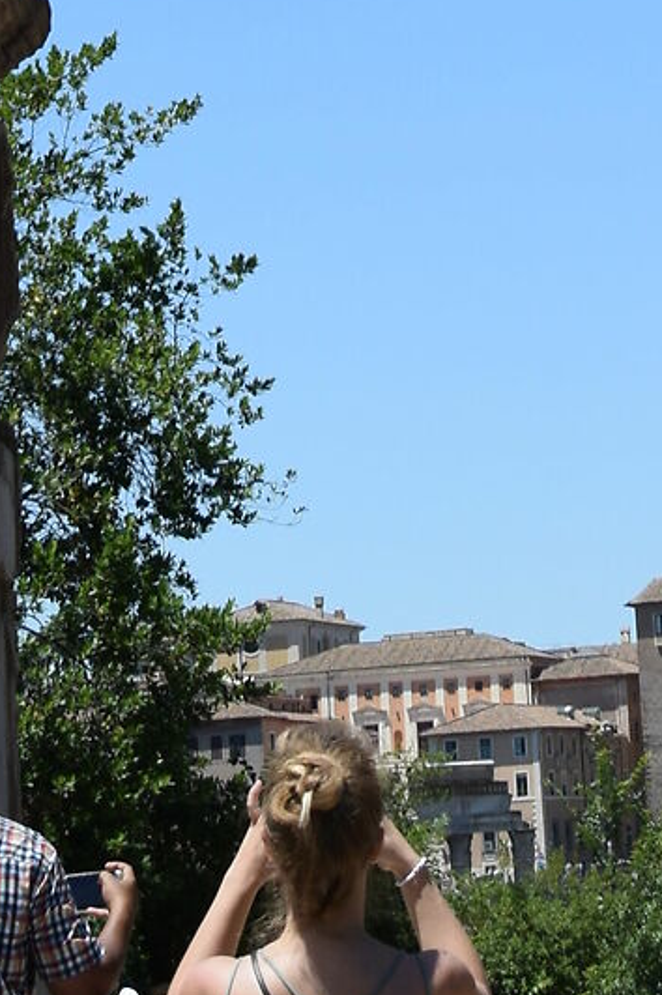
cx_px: 468
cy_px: -1045
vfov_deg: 12.1
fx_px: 4115
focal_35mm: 149
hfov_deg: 9.2
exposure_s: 1/250
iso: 200
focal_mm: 22
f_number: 8
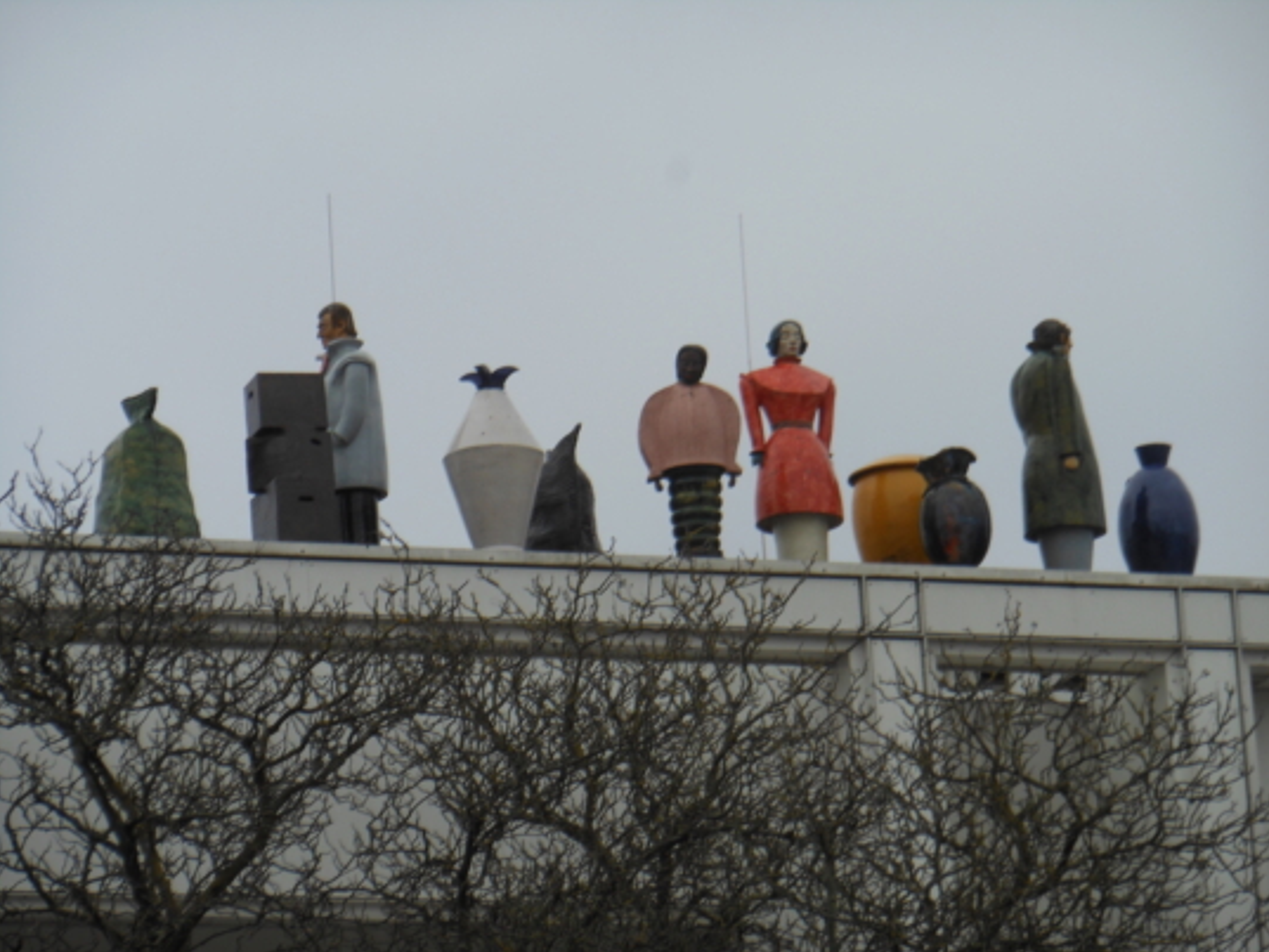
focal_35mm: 192
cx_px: 636
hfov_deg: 10.3
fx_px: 7040
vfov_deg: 7.7
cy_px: 476
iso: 80
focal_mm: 34
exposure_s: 1/200
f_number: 5.6
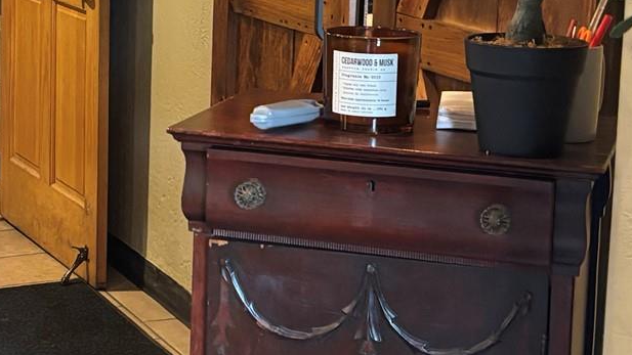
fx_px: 1575
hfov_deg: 22.5
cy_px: 62
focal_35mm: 94
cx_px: 168
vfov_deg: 12.8
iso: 400
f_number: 1.6
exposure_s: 1/40
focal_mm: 5.96
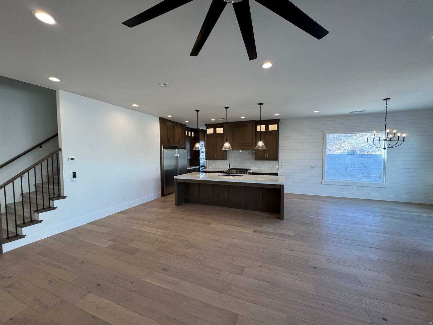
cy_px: 162
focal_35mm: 14
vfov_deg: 85.7
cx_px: 216
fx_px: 175
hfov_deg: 102.1
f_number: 2.2
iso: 100
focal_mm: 2.22
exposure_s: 1/120
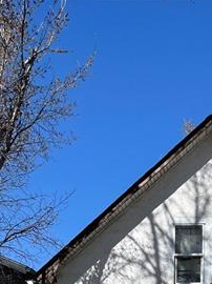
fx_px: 605
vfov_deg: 22.6
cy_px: 401
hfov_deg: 19.2
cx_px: 219
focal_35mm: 74
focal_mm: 5.1
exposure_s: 1/4016
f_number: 1.6
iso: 50
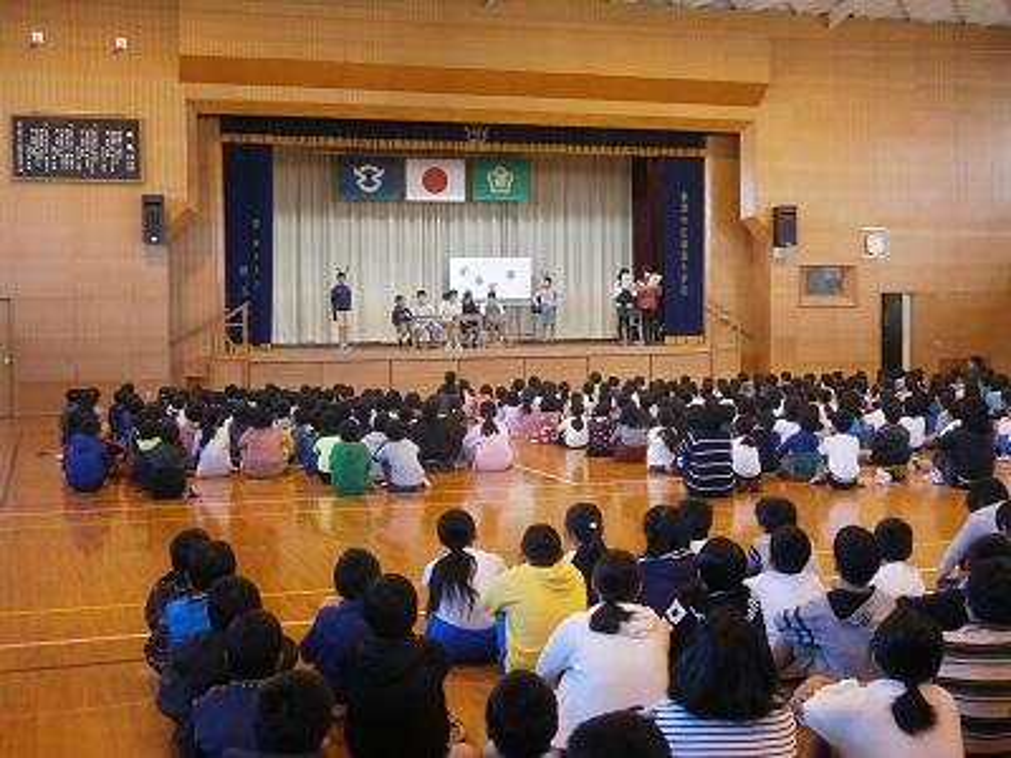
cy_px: 379
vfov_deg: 30.9
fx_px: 1373
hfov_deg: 40.4
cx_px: 506
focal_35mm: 47
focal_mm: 8.3
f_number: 3.4
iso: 200
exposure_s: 1/25
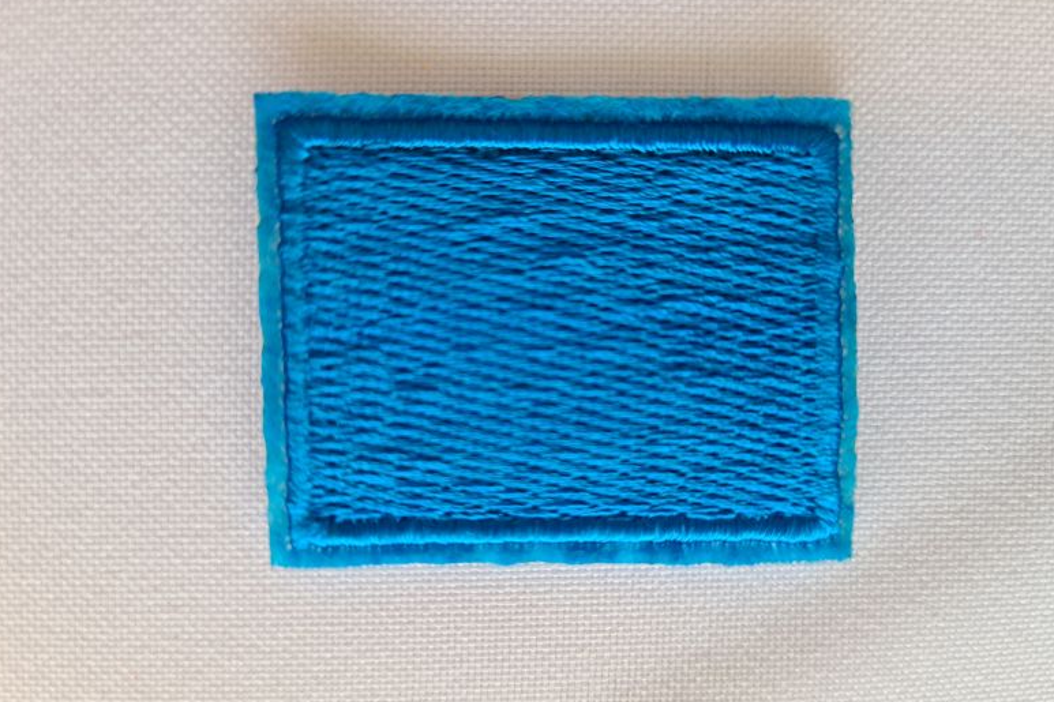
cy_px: 348
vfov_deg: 46.4
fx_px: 820
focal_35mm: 28
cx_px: 532
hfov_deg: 65.5
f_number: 1.8
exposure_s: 1/107
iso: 50
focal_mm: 5.4
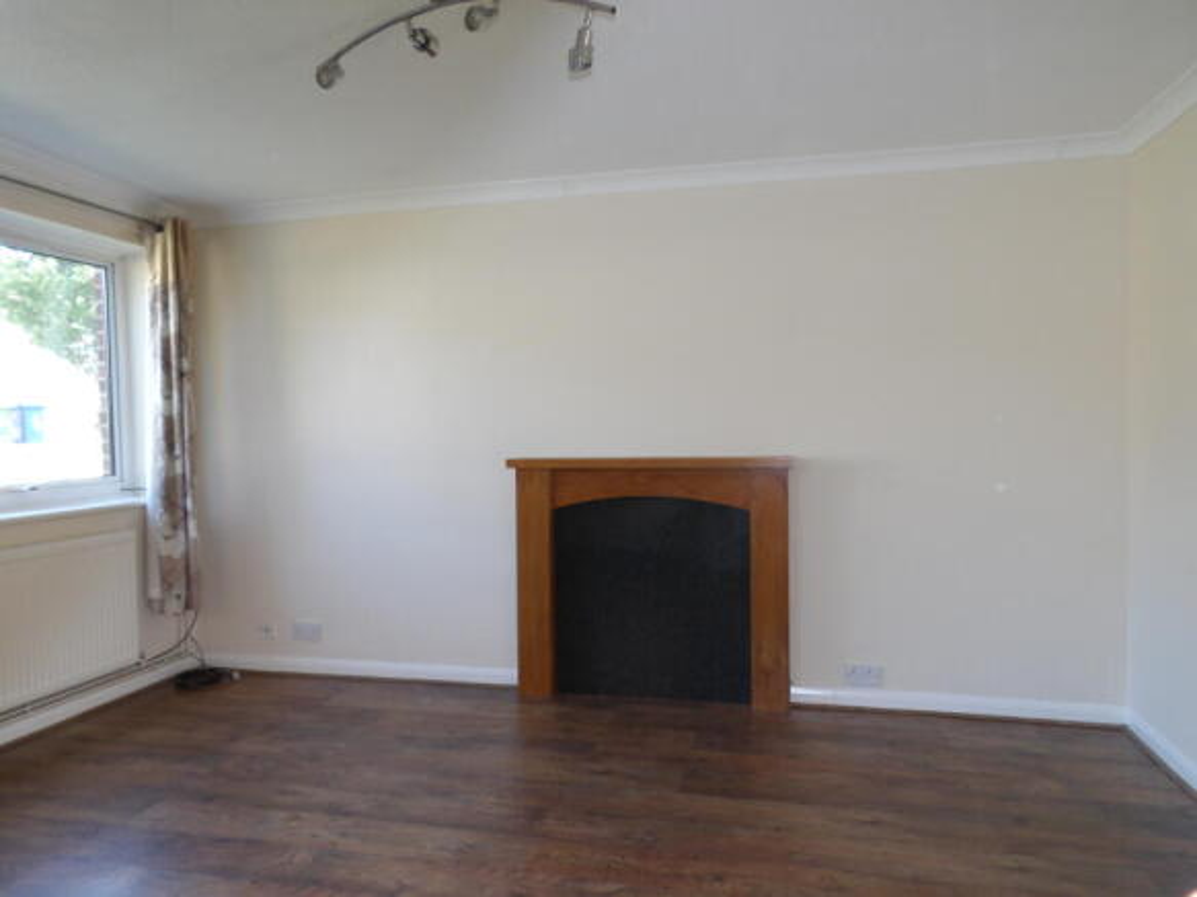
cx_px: 598
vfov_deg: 56.8
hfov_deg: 71.6
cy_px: 448
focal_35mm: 24
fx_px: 830
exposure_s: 1/30
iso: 169
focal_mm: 4.3
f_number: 4.1
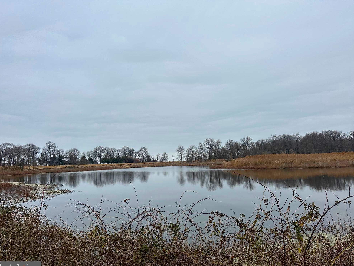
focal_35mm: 25
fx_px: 256
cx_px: 181
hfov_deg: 69.4
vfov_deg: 54.9
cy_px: 138
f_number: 1.78
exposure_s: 1/2299
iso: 80
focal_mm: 6.86
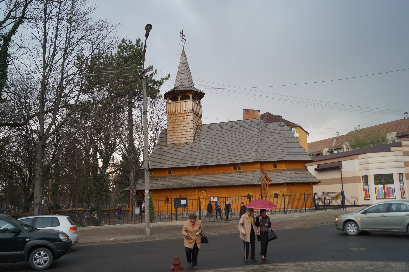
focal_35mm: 30
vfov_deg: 43.5
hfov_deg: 62.0
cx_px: 204
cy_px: 136
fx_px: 340
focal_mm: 20
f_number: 4
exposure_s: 1/160
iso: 500
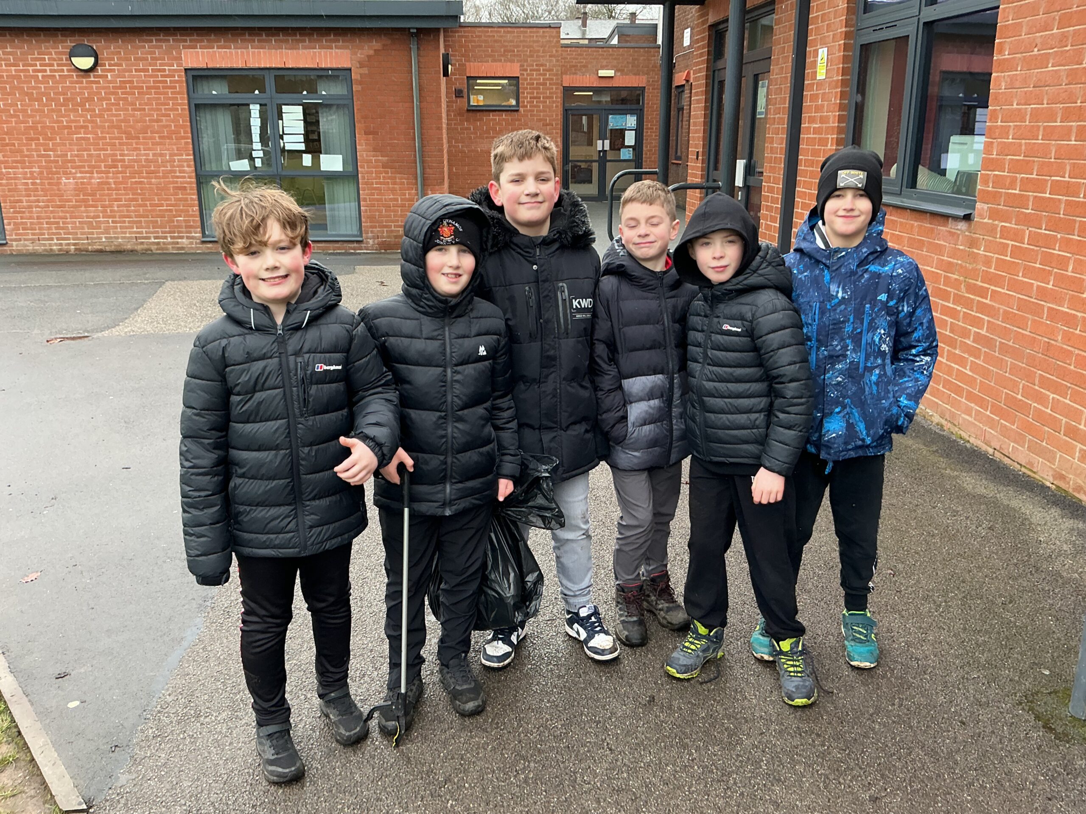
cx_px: 543
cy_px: 407
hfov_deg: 61.7
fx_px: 910
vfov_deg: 48.2
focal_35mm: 29
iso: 25
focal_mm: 3
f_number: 1.8
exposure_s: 1/100
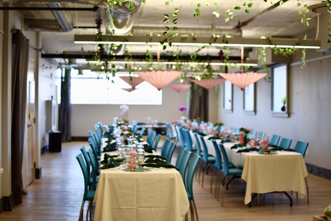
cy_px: 110
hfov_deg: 37.9
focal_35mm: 52
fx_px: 483
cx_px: 166
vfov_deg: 25.8
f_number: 2.5
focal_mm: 35
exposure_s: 1/80
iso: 100
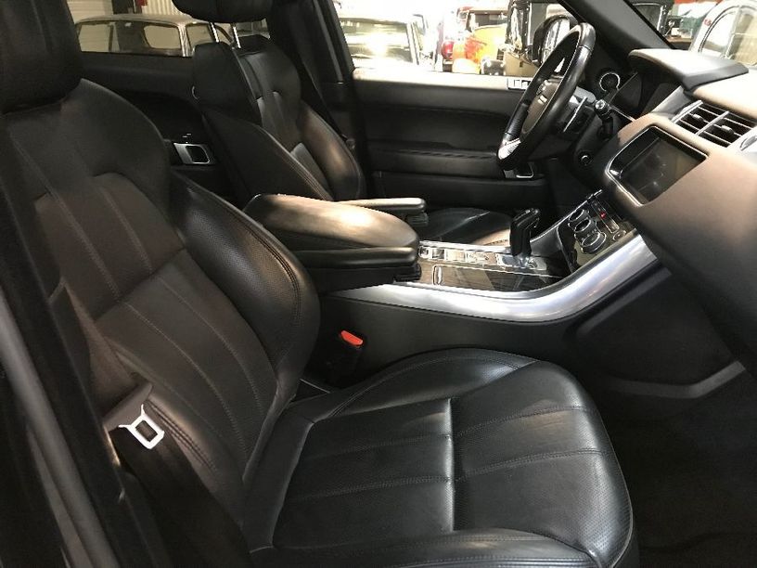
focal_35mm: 28
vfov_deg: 49.7
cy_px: 284
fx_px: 612
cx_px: 378
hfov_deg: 63.4
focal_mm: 3.99
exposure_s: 1/6
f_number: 1.8
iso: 100
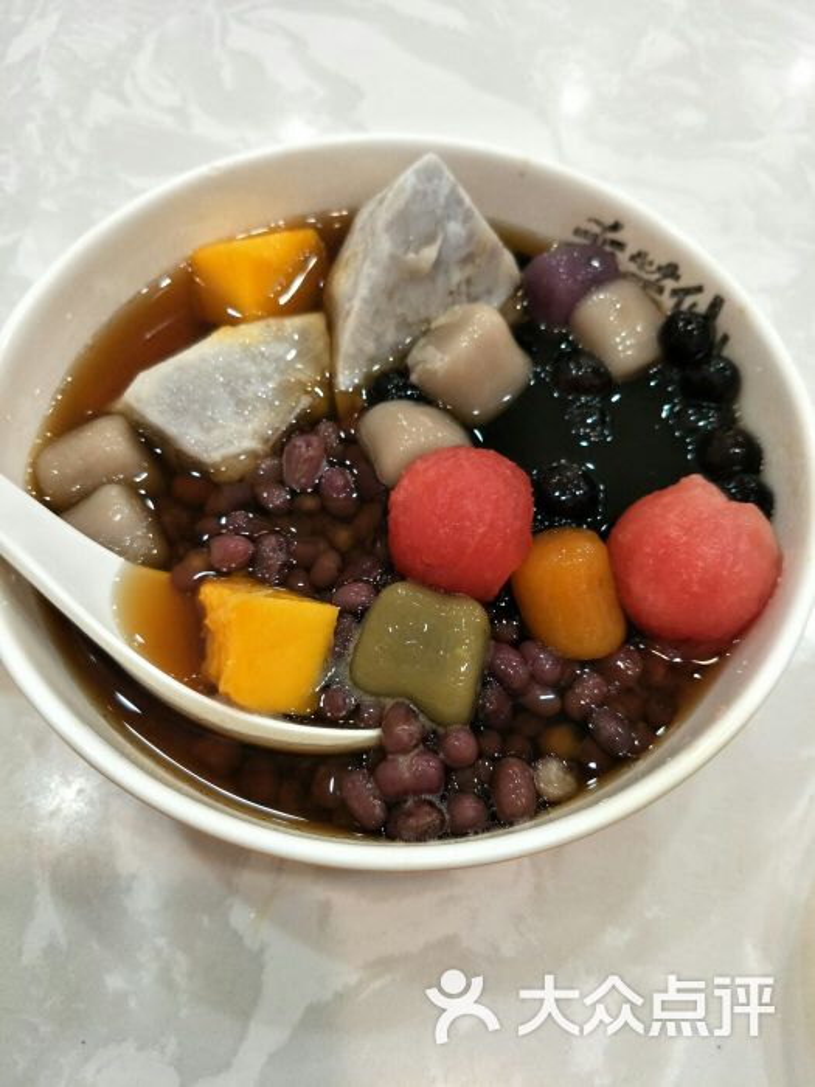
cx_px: 408
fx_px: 691
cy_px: 544
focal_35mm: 22
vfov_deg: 76.4
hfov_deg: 61.1
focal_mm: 3.79
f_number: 1.7
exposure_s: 1/33
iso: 269
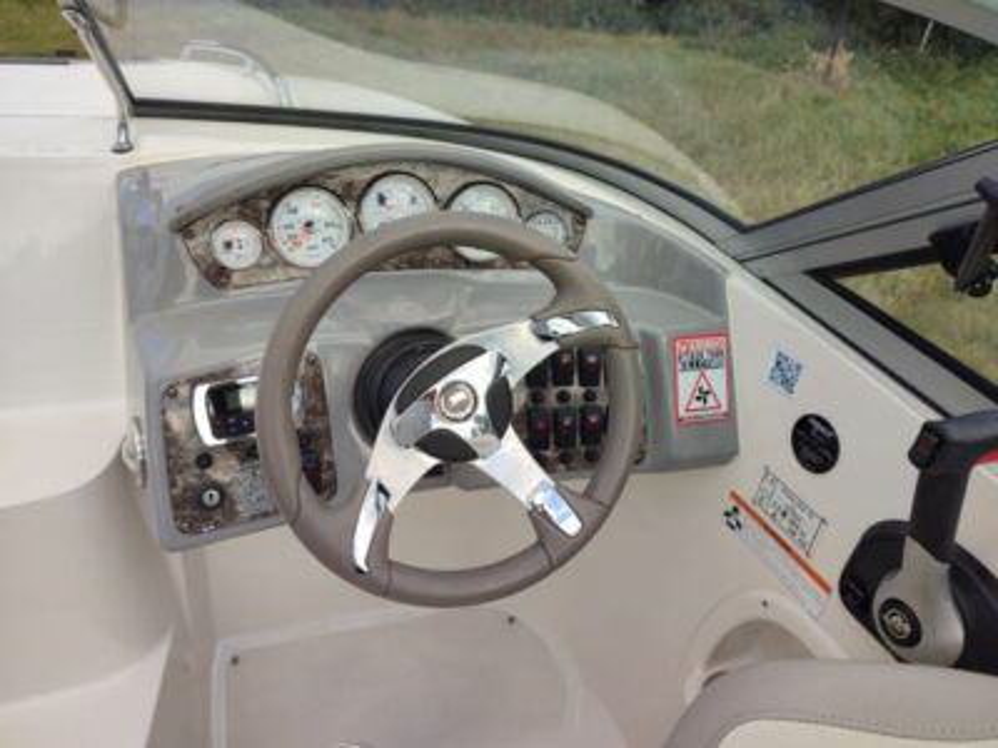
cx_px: 499
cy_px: 374
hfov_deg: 69.4
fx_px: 721
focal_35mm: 25
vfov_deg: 54.9
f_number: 1.9
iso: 50
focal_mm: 6.04
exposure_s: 1/224
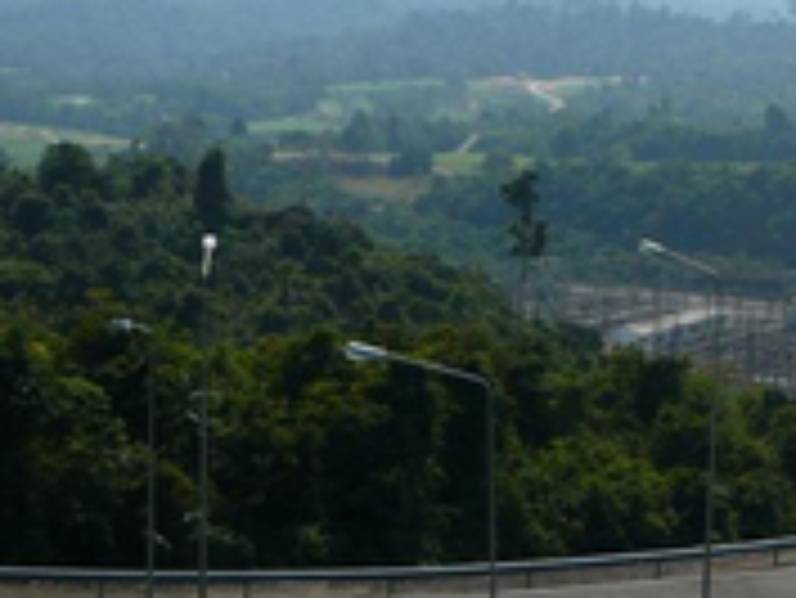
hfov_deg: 20.8
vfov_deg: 16.6
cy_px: 193
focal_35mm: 89
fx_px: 2048
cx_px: 904
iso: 80
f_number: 5
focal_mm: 5.2
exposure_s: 1/800
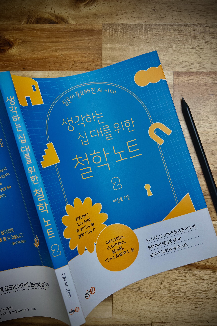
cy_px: 168
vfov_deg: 65.5
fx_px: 253
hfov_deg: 46.4
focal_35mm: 28
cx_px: 110
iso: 40
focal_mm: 5.7
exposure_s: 1/120
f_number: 1.5
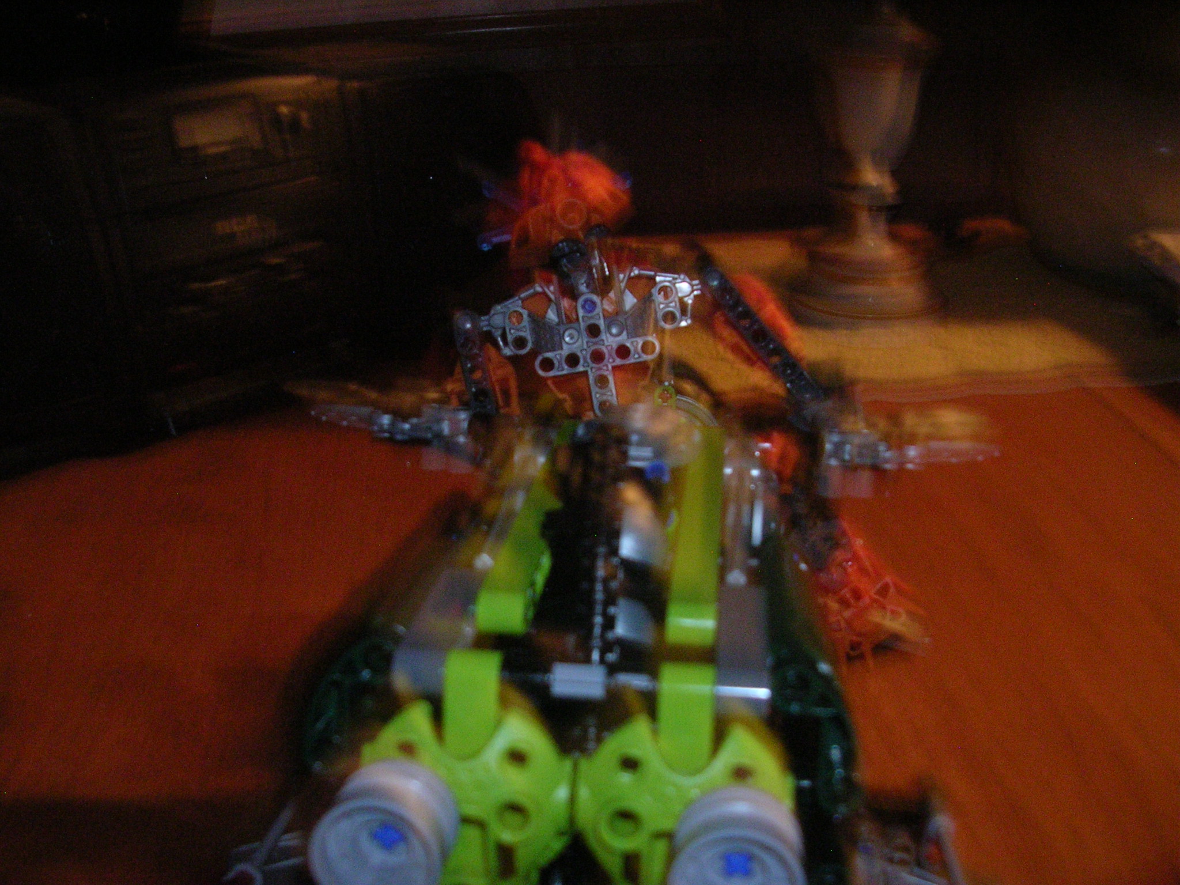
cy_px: 442
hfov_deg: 49.0
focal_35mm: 38
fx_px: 1295
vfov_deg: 37.7
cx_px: 590
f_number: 2.8
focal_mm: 5.8
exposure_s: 1.5
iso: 200
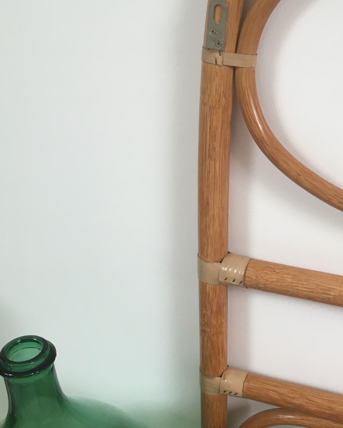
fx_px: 584
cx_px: 223
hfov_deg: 32.5
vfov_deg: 40.3
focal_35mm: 46
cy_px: 229
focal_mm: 4.15
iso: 32
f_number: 2.2
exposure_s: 1/33
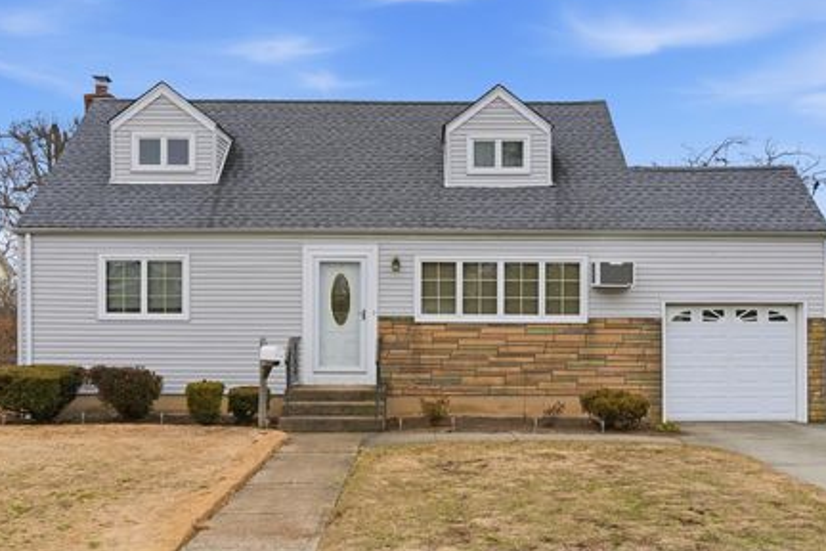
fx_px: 849
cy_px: 259
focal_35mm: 37
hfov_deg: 51.9
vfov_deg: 35.9
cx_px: 424
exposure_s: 1/640
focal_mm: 32
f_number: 9
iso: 250
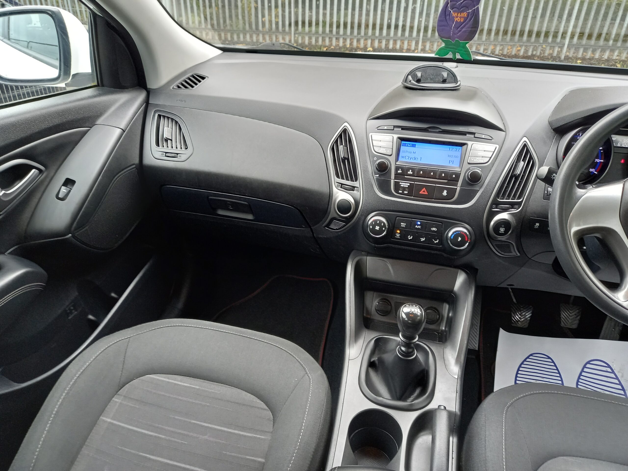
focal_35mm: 25
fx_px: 454
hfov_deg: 69.4
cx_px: 314
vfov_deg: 54.9
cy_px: 236
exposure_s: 1/30
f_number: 2
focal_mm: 4.6
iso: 200
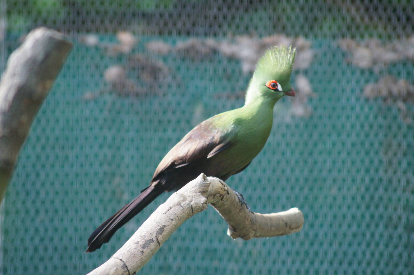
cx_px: 207
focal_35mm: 300
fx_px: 3446
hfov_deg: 6.9
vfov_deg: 4.6
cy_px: 138
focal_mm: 200
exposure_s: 1/160
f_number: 5.6
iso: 1600
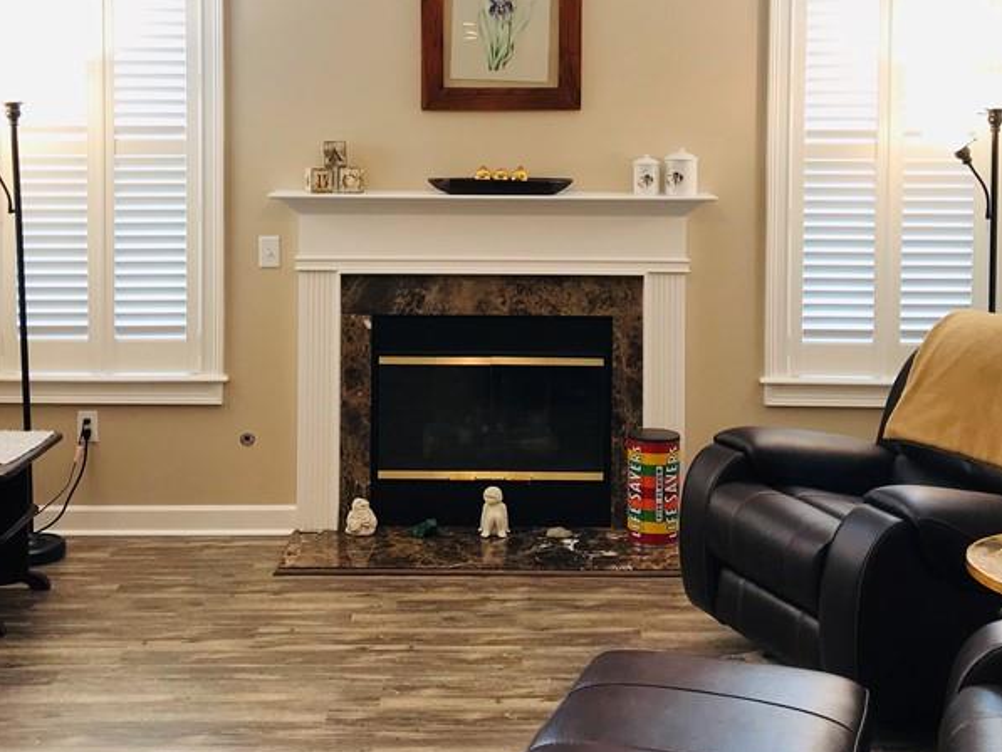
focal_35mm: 48
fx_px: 1390
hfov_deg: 39.6
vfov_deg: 29.8
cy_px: 181
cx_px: 504
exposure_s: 1/30
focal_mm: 3.99
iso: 32
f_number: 1.8
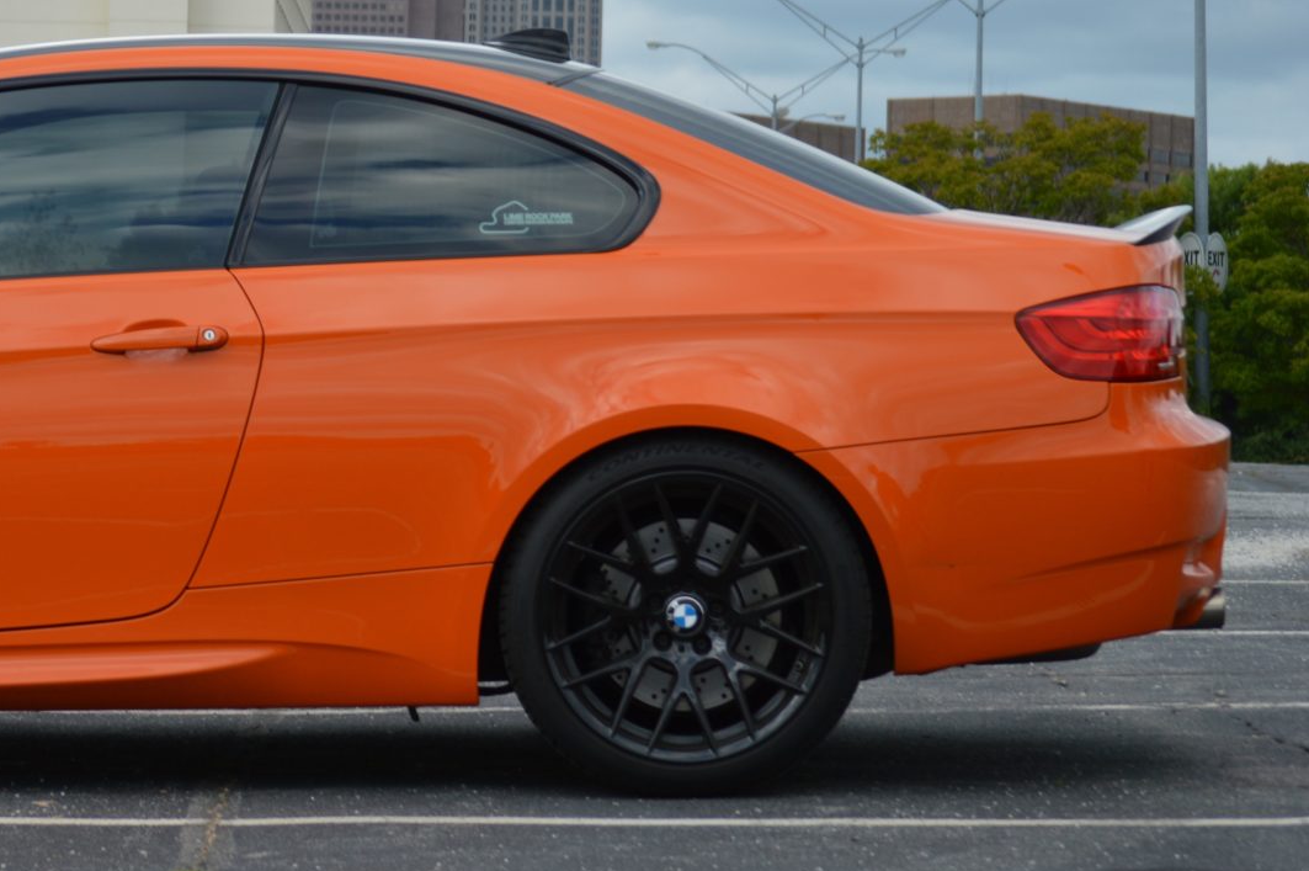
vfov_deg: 8.6
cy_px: 227
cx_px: 50
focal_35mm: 159
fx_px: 5775
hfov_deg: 12.8
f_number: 5.6
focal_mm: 55
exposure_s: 1/125
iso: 100
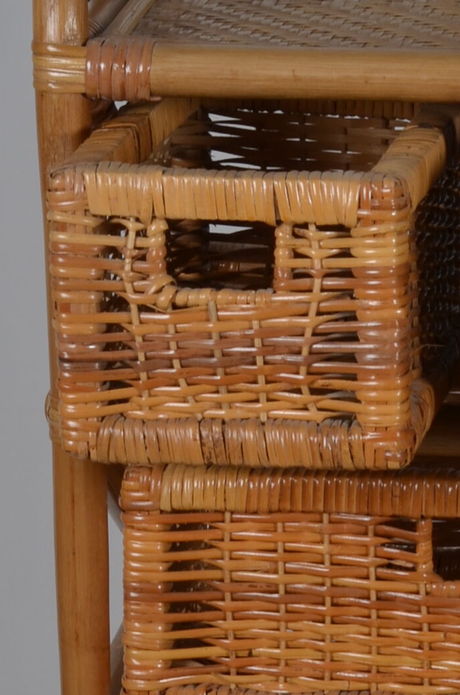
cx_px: 422
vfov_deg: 7.8
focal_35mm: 264
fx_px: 5085
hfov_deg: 5.2
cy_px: 726
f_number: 14
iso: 100
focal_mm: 50
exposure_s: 1/125
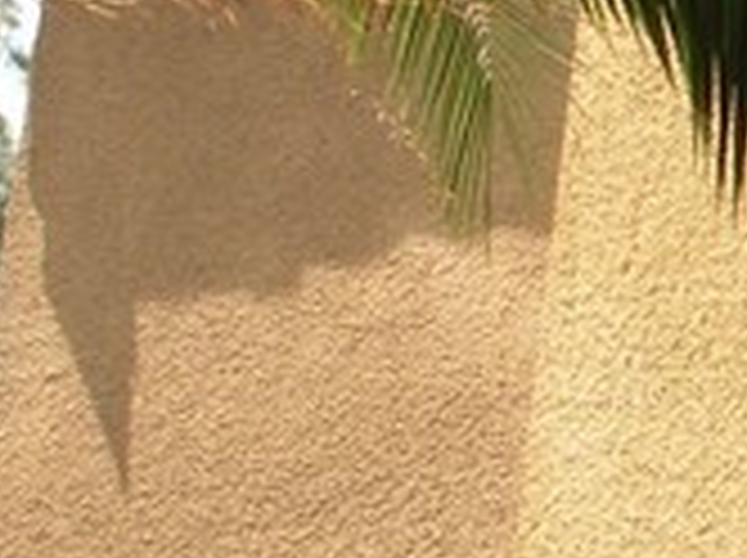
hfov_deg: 8.3
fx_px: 4396
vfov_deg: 7.2
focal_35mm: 204
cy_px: -184
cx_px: 2223
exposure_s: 1/130
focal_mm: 5.8
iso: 64
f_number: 5.6
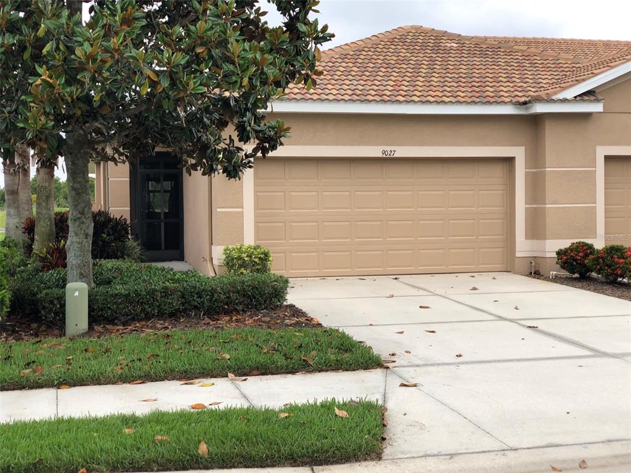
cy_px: 236
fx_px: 948
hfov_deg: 36.8
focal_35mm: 52
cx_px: 316
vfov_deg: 28.0
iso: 16
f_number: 2.4
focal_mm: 6
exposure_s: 1/425
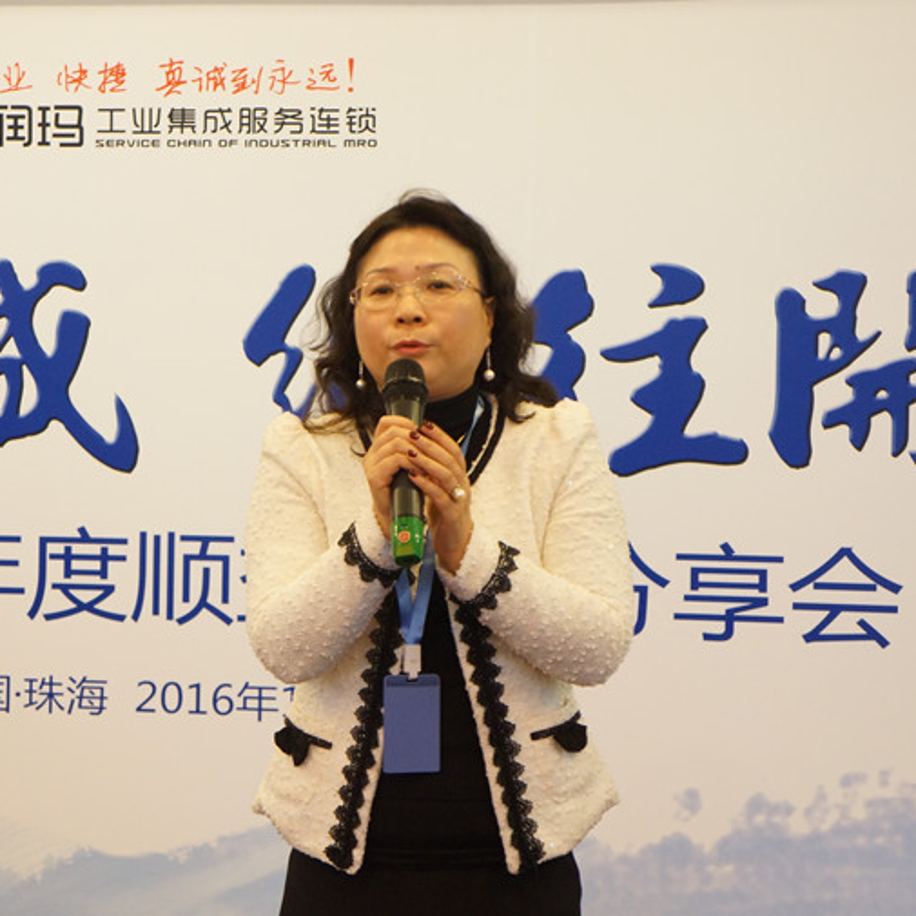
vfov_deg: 17.9
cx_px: 310
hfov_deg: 17.9
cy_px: 440
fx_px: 2904
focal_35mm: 97
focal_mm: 48
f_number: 5
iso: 1600
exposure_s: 1/30
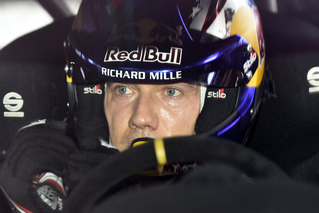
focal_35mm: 240
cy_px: 106
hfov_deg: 8.6
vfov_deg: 5.7
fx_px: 2127
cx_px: 160
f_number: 4.5
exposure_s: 1/60
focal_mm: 160
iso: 200
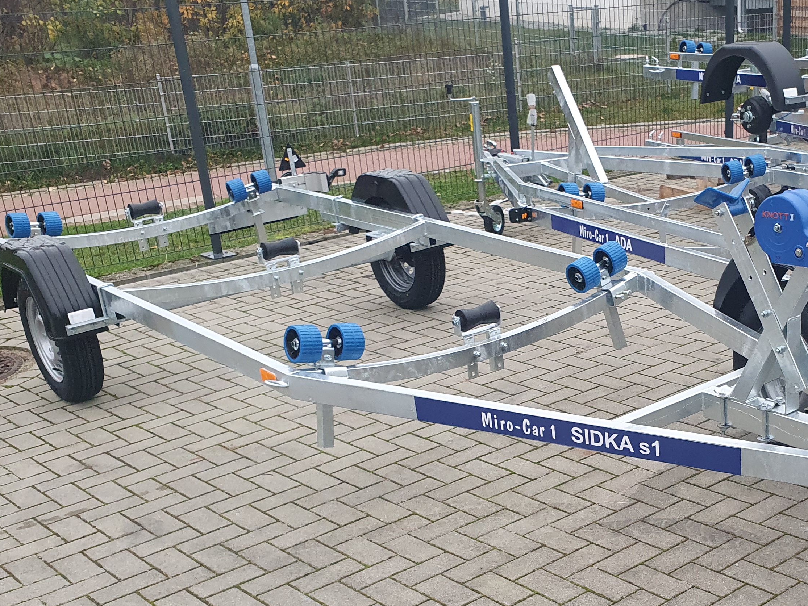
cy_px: 471
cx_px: 625
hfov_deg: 39.1
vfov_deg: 30.3
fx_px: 1097
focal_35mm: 47
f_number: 2.4
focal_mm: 4.32
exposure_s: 1/100
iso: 200
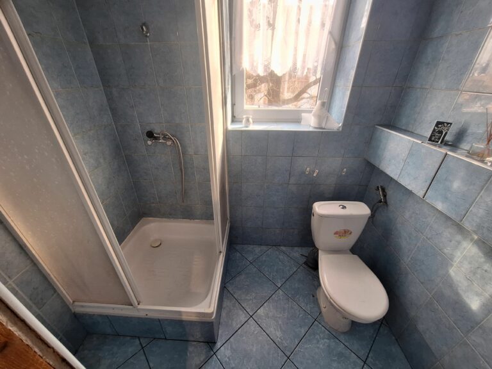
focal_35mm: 13
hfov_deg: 106.2
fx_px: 185
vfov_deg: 89.9
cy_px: 184
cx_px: 246
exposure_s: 1/50
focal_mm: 1.74
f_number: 2.2
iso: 80
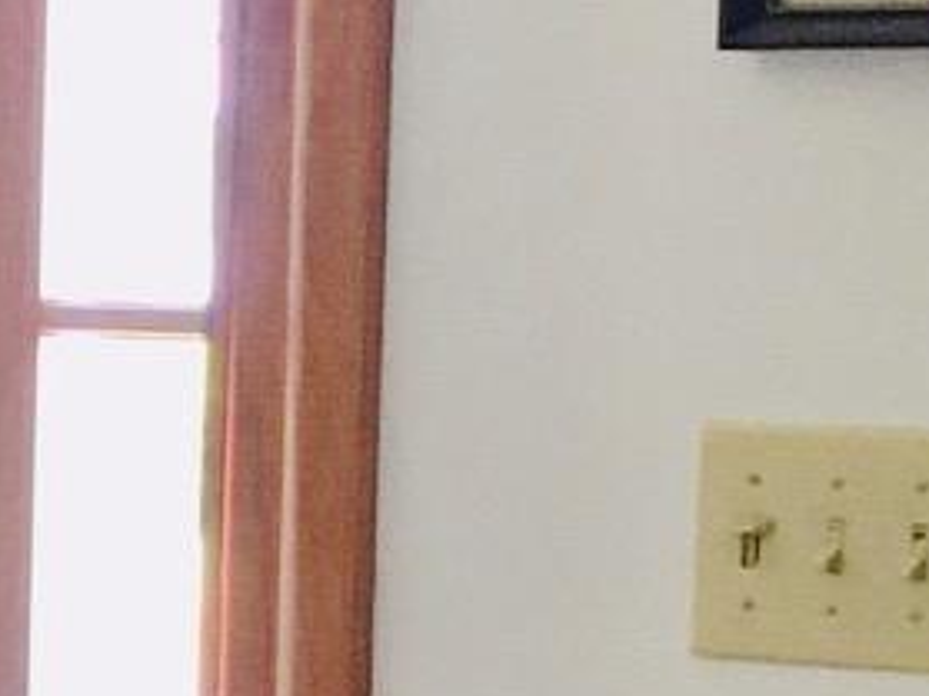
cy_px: 1002
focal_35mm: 213
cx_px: -726
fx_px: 5714
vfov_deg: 6.9
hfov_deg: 8.9
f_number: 2.2
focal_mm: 4.15
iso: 160
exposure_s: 1/30
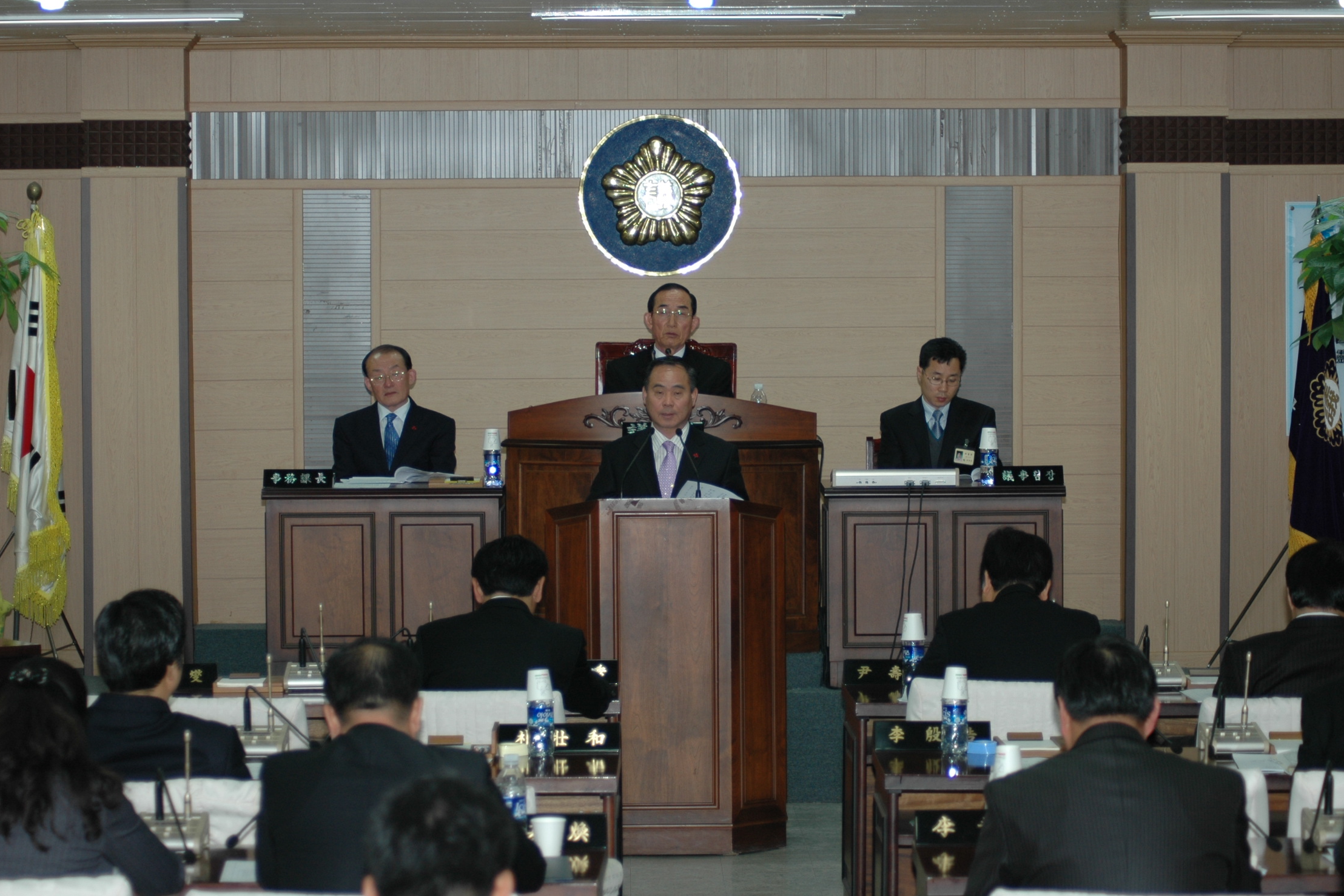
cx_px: 676
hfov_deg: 19.3
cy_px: 447
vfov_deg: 12.9
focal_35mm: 106
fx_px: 3958
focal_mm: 70
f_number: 4.5
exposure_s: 1/60
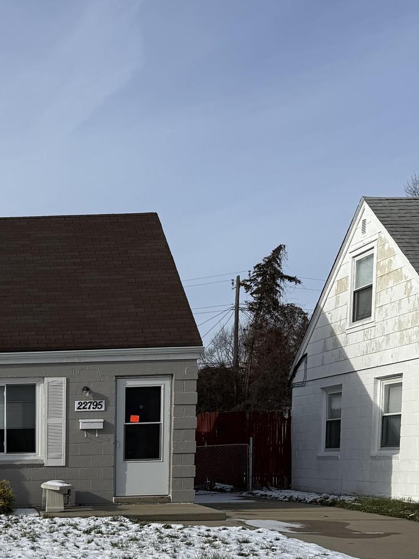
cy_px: 547
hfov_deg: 23.6
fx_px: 920
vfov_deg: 31.5
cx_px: -76
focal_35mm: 57
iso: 80
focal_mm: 6.76
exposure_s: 1/8130
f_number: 1.78
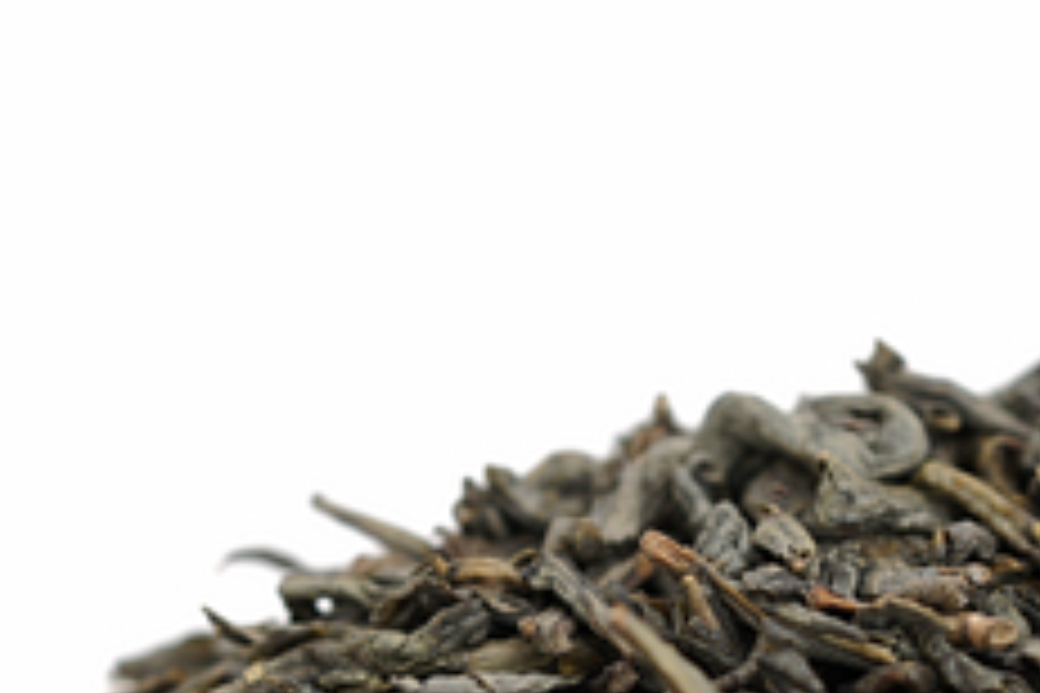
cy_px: 738
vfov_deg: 4.7
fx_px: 8435
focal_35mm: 292
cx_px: 878
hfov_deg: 7.0
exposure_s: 1/125
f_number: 5.6
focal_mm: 90
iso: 200
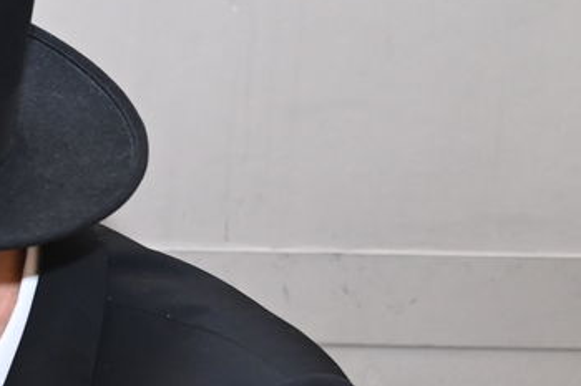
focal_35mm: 160
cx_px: -382
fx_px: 2581
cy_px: 378
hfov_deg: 12.0
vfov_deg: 8.5
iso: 2000
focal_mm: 40
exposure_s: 1/160
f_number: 4.5
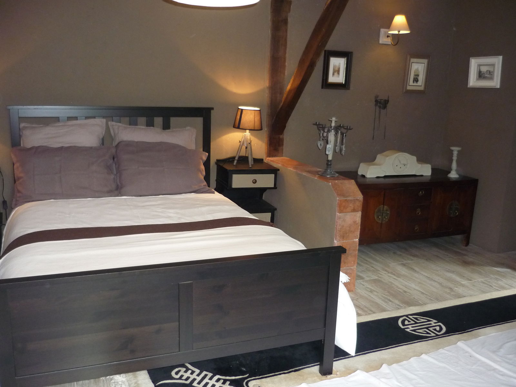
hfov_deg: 55.4
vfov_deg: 42.9
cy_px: 194
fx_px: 492
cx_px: 258
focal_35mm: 33
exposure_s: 1/30
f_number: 2.8
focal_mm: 5.5
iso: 320
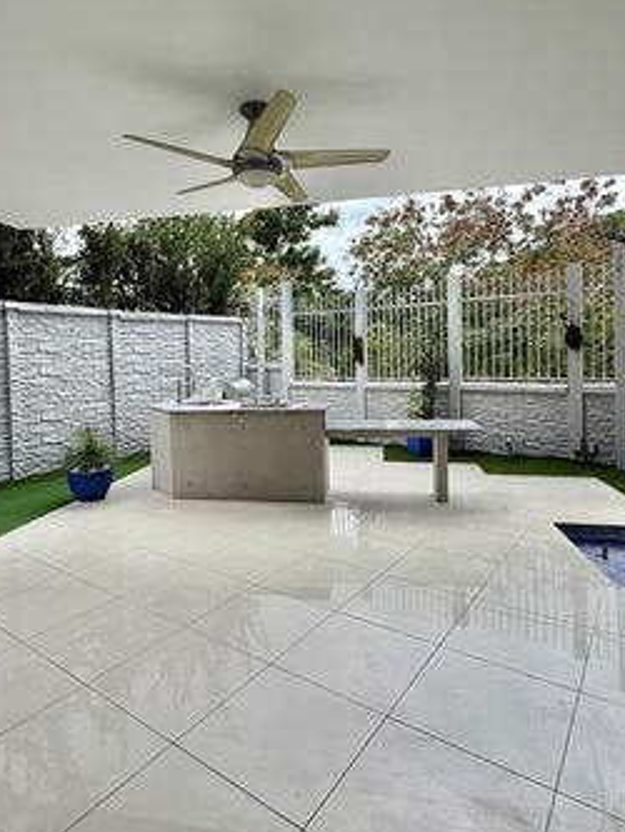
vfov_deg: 78.7
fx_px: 505
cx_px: 276
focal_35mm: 21
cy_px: 375
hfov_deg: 63.3
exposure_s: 1/535
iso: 40
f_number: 2.2
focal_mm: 2.22
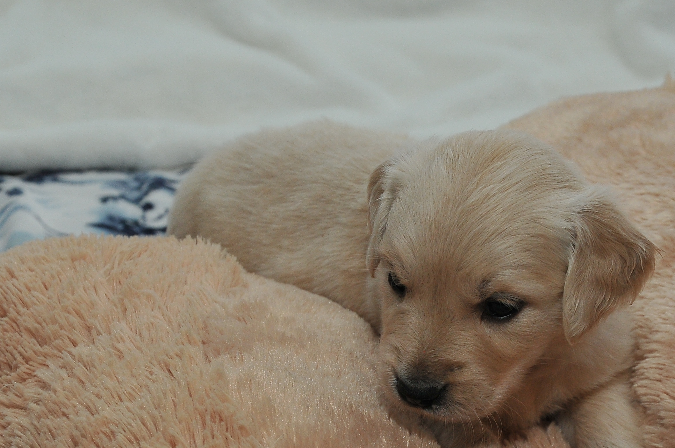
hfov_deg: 23.9
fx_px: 1592
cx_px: 417
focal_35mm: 85
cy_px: 367
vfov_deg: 15.9
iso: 400
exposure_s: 1/60
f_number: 5.6
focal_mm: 28
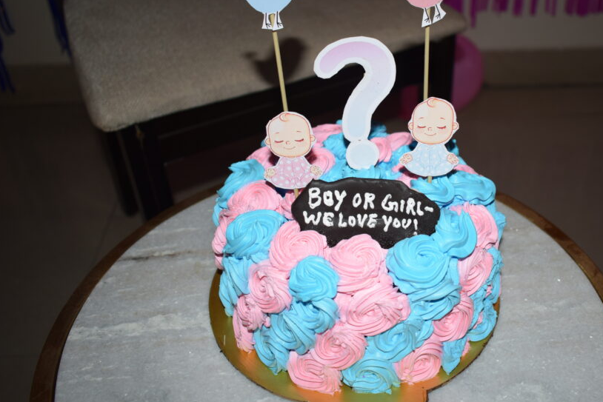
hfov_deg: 48.4
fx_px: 664
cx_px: 374
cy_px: 168
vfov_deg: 33.6
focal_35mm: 40
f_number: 3.8
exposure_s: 1/60
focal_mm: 21
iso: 280
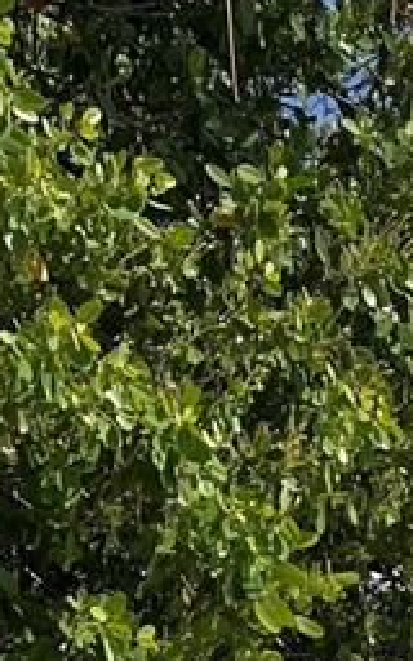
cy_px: 1480
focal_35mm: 129
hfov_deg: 9.1
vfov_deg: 13.1
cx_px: 1007
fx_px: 2323
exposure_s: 1/6897
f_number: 1.6
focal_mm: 5.1
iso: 50
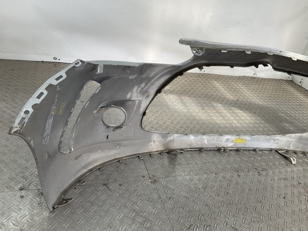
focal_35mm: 29
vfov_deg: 48.2
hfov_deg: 61.7
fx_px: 258
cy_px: 116
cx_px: 154
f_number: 1.8
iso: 16
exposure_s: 1/273
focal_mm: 3
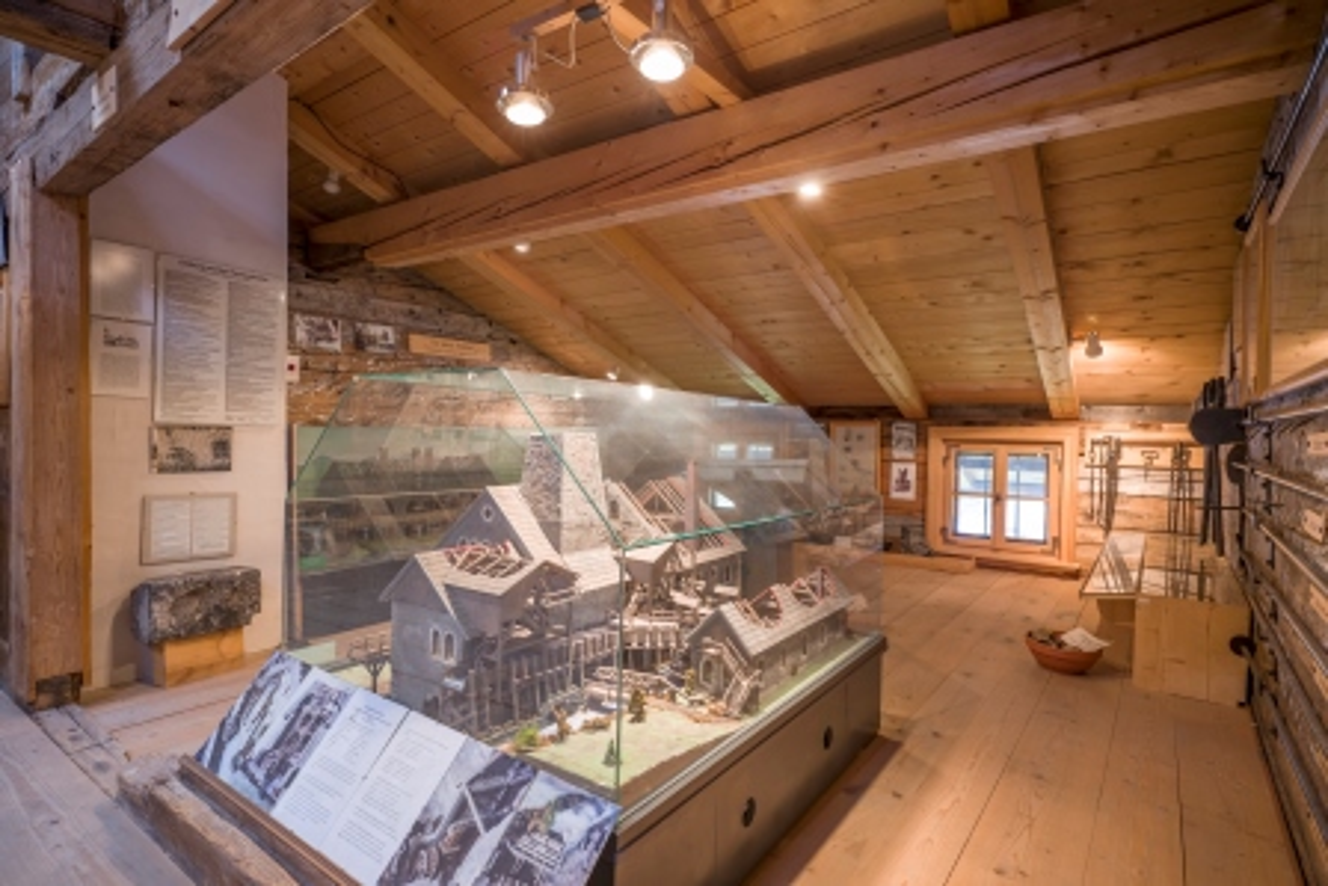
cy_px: 443
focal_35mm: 18
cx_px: 664
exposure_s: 1
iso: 100
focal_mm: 18
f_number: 13
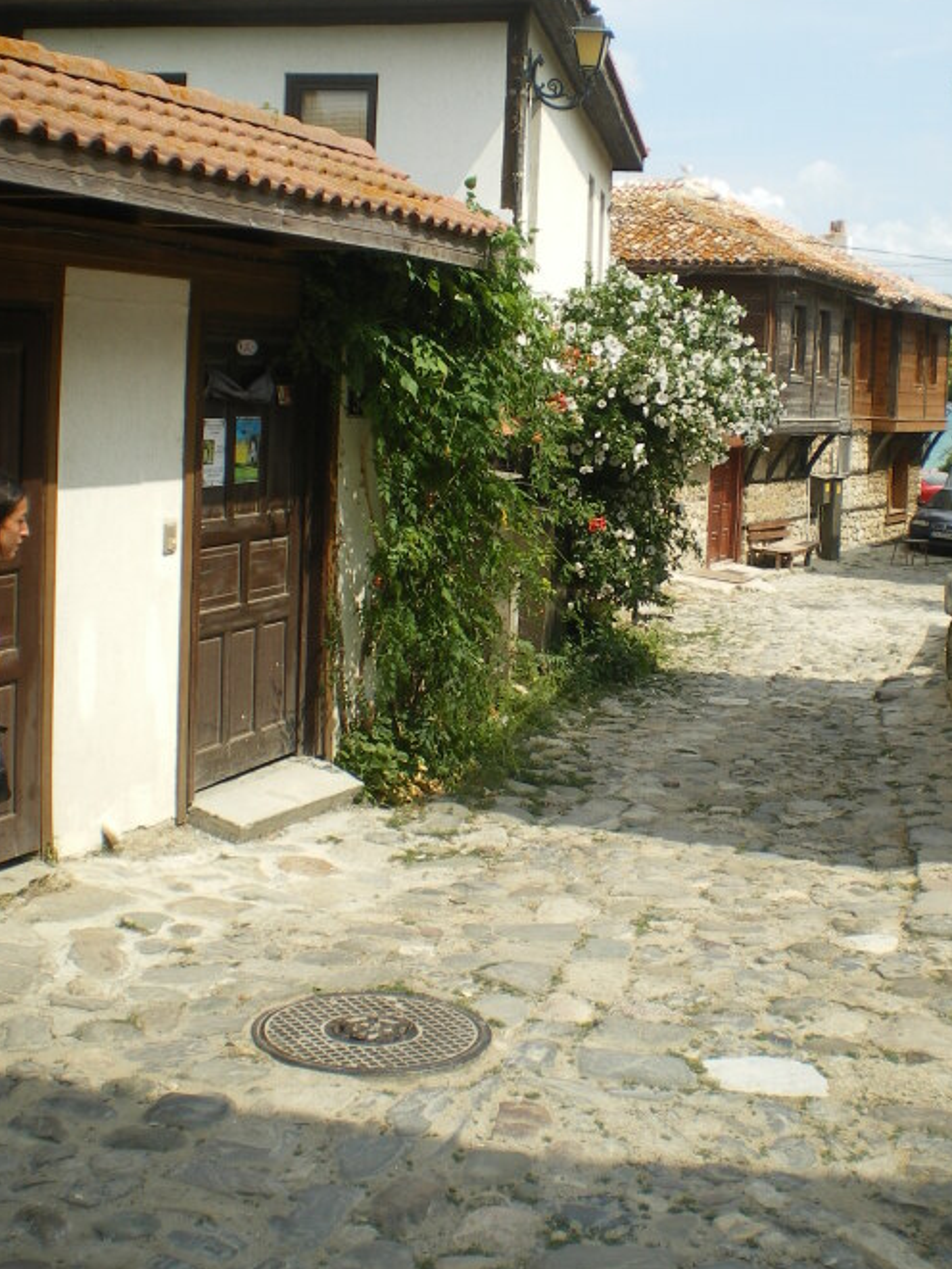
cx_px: 594
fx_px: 1796
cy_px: 482
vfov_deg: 38.7
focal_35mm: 49
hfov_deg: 29.6
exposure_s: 1/400
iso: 50
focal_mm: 6.3
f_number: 4.6
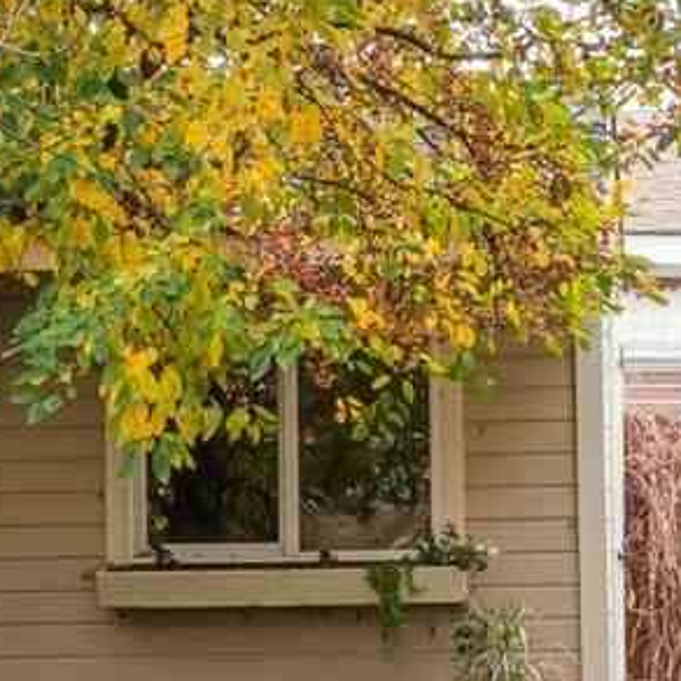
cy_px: 515
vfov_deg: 10.3
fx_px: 3763
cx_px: 674
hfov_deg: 10.3
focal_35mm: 169
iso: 400
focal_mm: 18.9
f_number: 13
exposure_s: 1/5
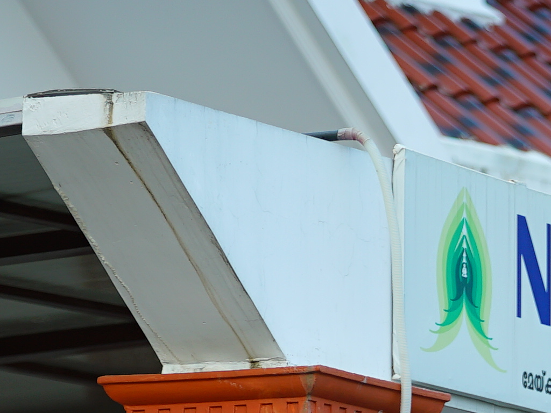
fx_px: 7609
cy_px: 677
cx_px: 839
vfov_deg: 3.1
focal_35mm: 478
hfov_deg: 4.1
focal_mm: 120
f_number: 2.8
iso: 100
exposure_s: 1/320
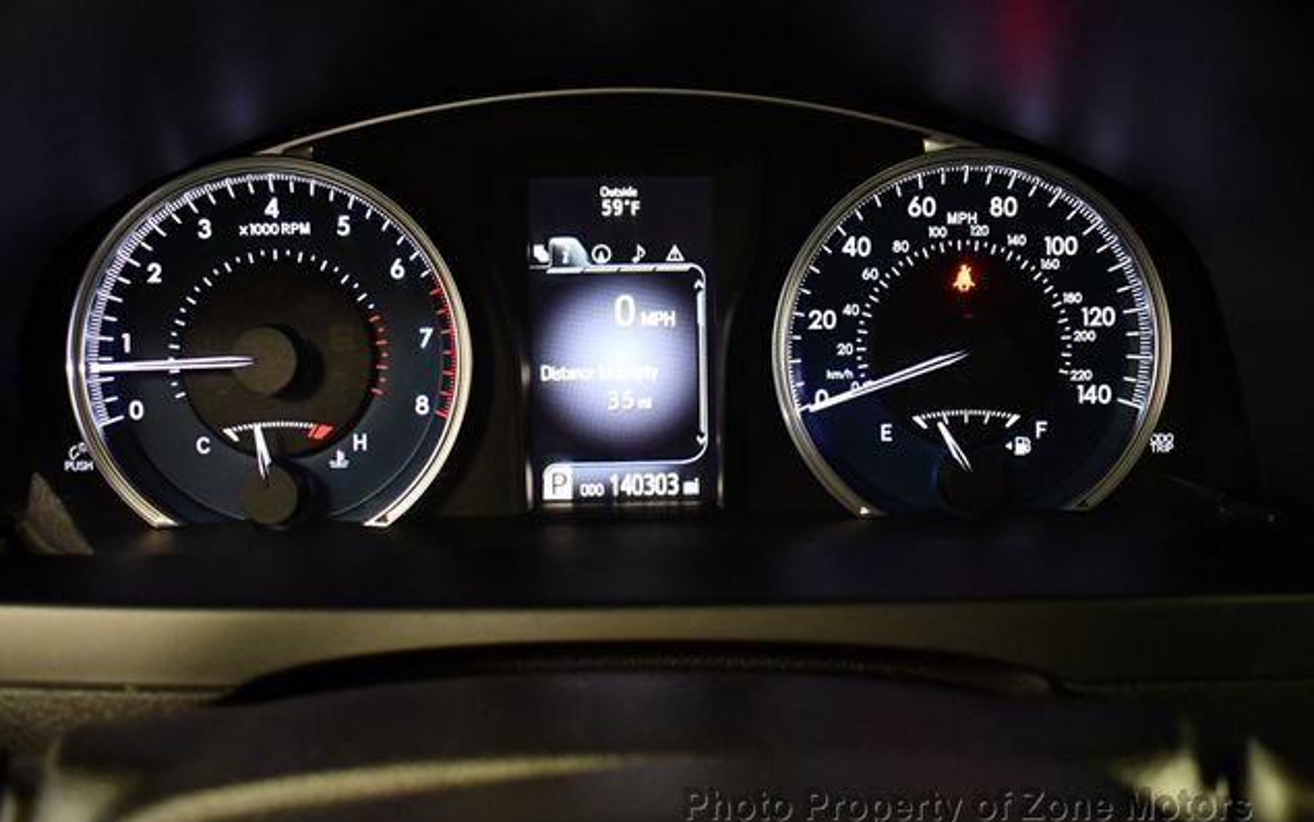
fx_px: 1325
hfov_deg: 52.7
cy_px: 402
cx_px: 658
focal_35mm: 37
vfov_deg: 34.4
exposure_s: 1/80
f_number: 3.5
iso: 3200
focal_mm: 18
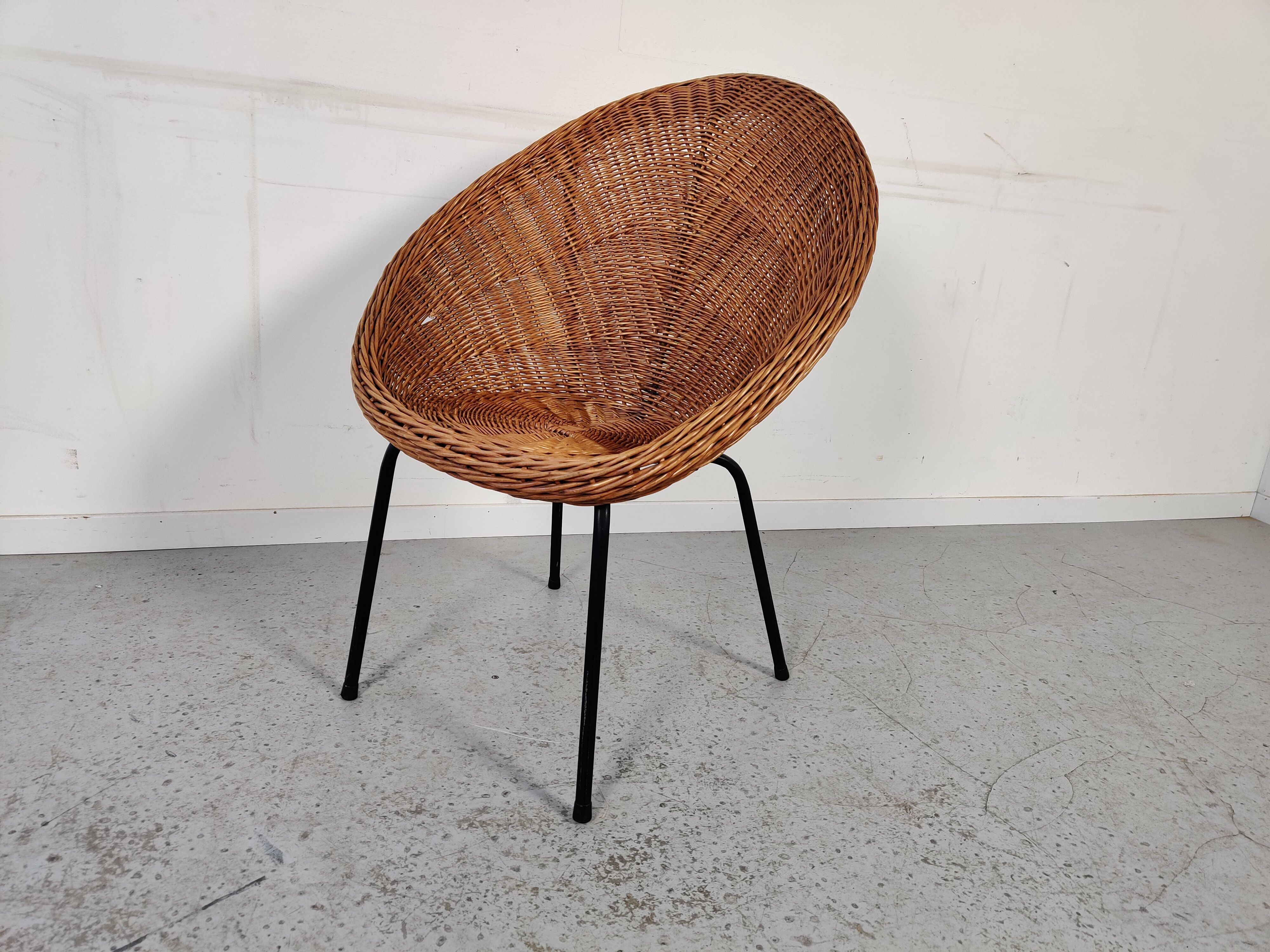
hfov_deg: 65.3
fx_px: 991
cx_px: 635
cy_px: 476
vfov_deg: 51.4
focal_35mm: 27
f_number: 1.65
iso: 200
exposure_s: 1/100
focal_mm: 4.75
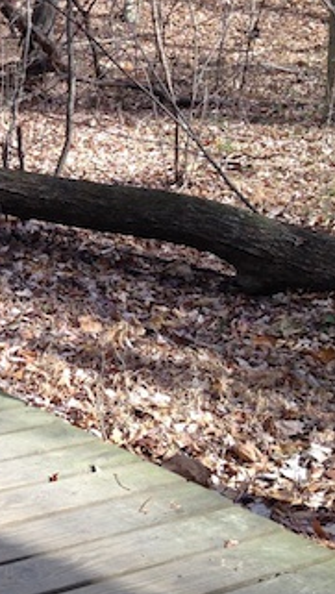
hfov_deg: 12.0
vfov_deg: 22.4
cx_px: -213
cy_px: 211
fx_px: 1497
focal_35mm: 95
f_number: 2.4
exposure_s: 1/332
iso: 50
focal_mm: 4.28
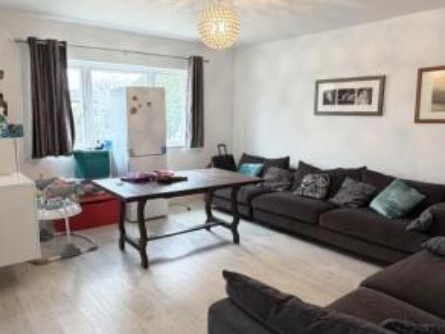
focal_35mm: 28
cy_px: 179
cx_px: 222
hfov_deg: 63.4
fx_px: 360
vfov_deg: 49.7
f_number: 2.2
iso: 200
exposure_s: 1/50
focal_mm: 2.22
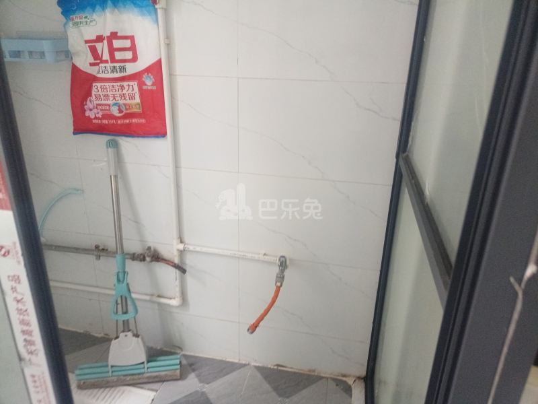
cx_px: 269
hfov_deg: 67.3
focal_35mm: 26
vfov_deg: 53.1
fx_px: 404
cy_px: 202
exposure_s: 1/33.3
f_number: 1.8
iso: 1996
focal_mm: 4.65
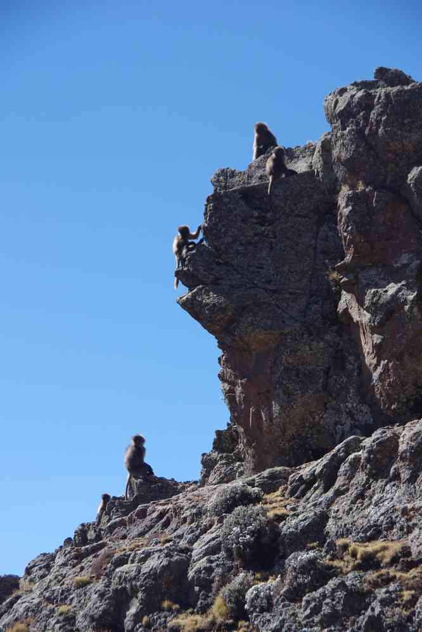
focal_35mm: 139
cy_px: 316
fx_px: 2444
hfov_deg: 9.9
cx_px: 211
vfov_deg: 14.8
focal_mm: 92.5
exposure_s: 1/125
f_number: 9
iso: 200
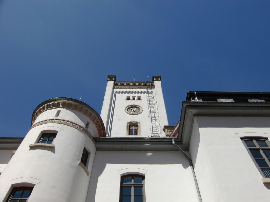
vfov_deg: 48.2
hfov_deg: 61.7
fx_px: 226
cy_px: 101
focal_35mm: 29
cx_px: 135
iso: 64
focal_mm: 5.2
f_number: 7.9
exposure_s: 1/250
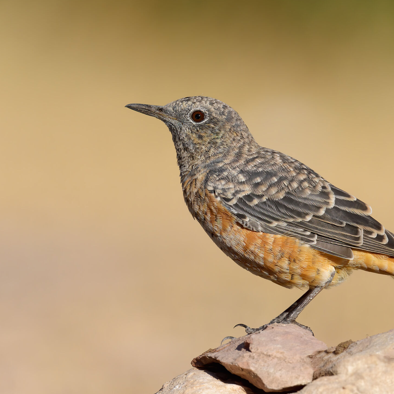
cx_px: 182
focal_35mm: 705
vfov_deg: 2.5
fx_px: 9078
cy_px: 178
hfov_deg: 2.5
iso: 640
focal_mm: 500
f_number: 9
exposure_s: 1/2000
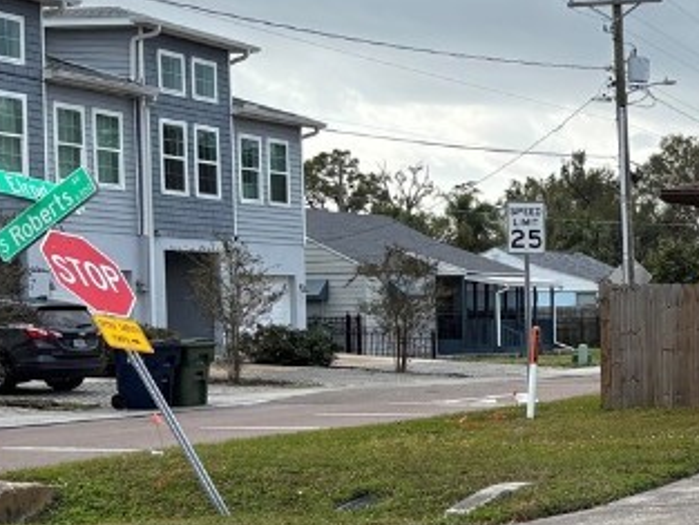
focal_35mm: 85
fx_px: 1717
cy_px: 373
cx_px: 1074
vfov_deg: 17.3
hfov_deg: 19.7
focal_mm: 5.96
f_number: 1.6
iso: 50
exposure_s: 1/1543
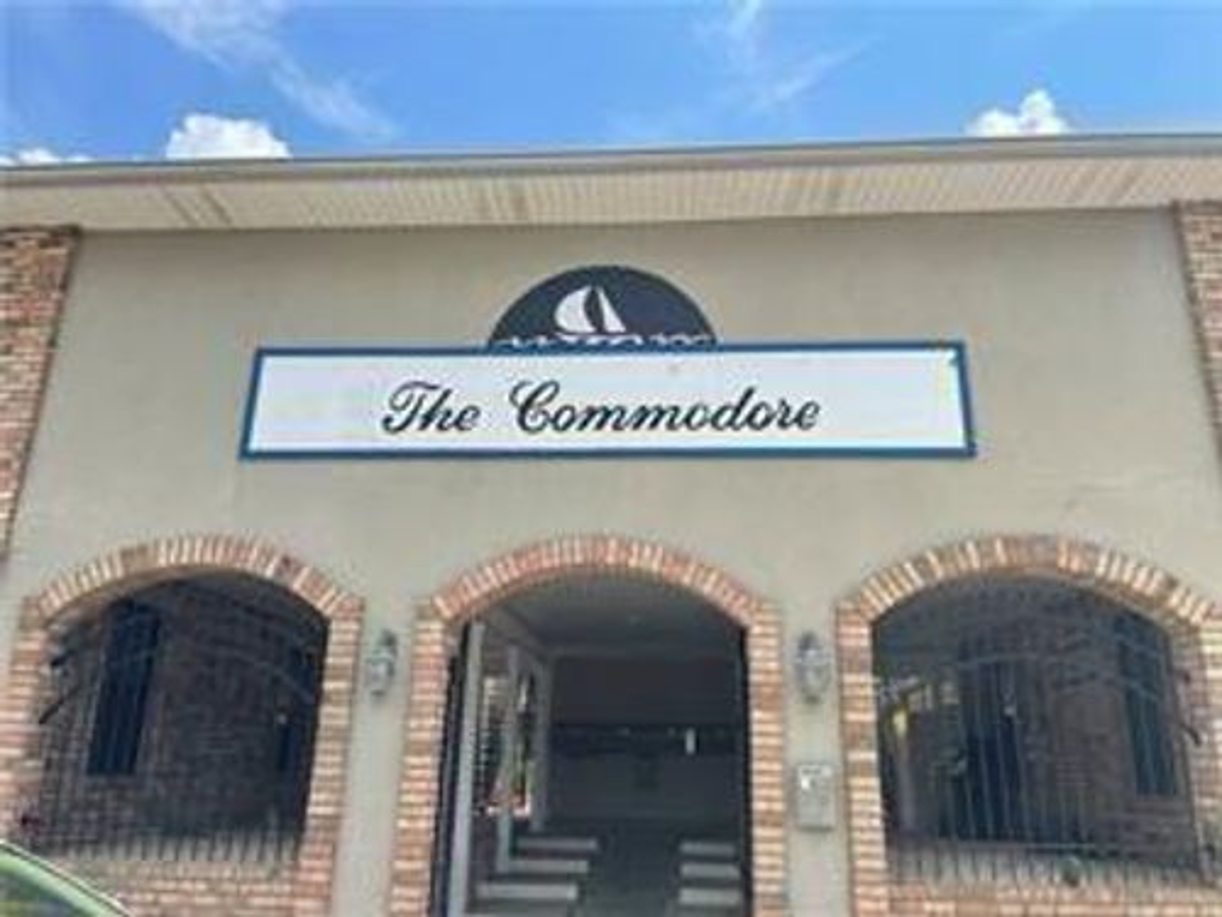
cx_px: 611
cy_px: 458
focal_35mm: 26
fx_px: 918
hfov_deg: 67.3
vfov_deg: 53.1
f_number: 1.6
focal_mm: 4.2
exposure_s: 1/3401
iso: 32
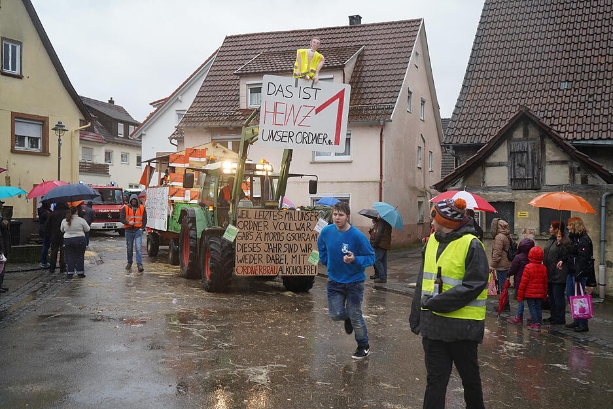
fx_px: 596
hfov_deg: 54.4
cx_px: 306
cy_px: 204
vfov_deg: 37.9
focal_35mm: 35
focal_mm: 35
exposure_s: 1/160
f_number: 4
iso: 400
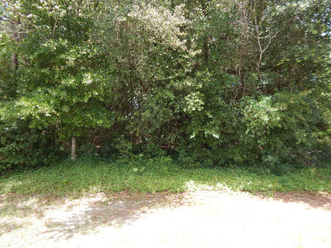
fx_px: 210
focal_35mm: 22
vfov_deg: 61.1
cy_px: 124
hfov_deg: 76.4
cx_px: 166
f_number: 3
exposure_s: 1/250
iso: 140
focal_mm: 4
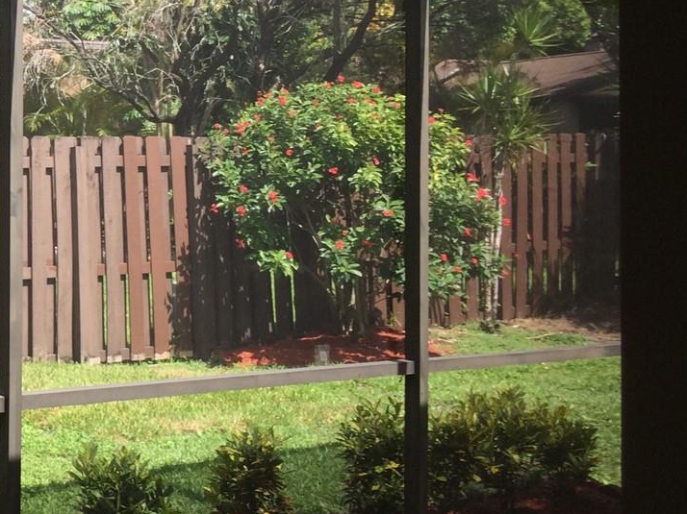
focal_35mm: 65
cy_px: 149
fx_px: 1290
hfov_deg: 27.4
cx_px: -65
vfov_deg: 22.4
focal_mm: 4.15
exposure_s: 1/471
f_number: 2.2
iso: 32
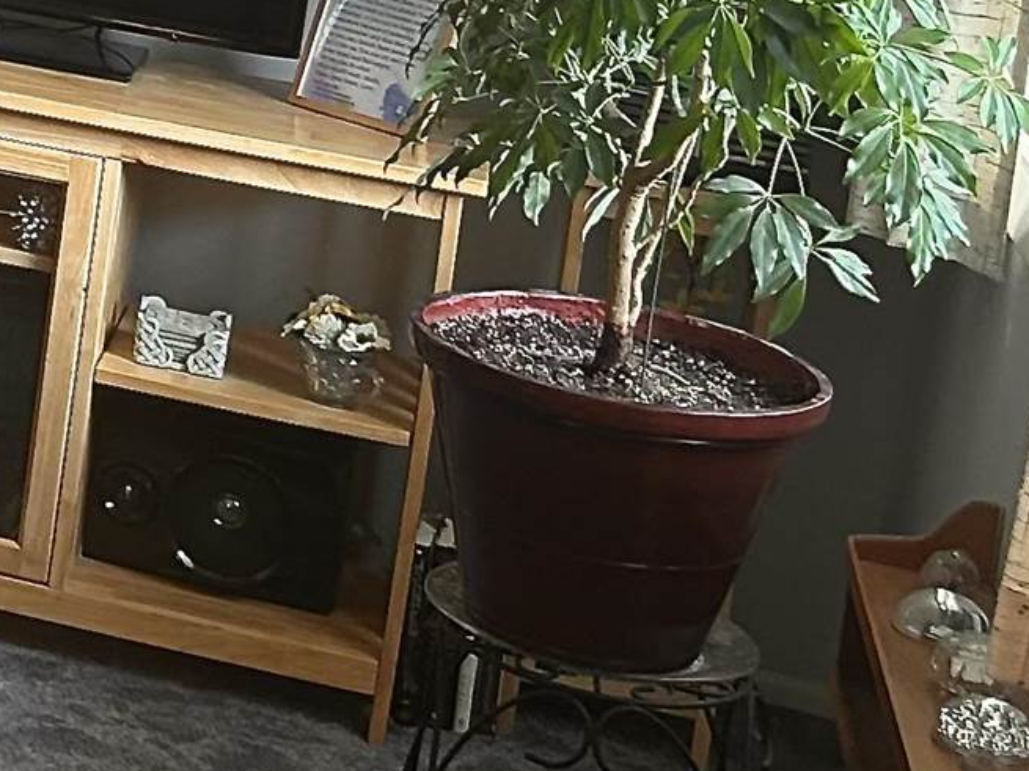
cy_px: -438
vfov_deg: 11.6
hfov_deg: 14.5
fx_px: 3626
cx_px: -748
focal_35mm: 122
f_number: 1.5
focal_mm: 5.7
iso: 160
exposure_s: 1/60
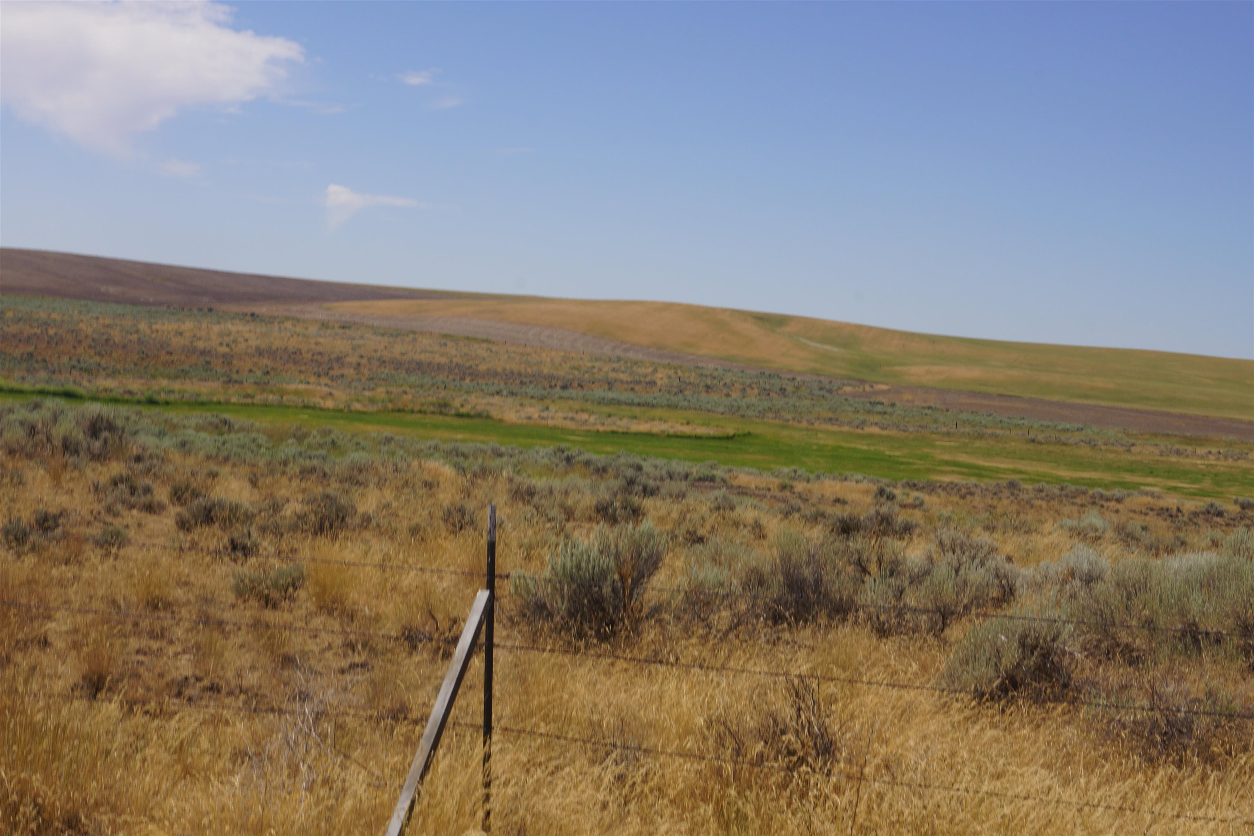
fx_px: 1829
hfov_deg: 37.9
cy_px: 418
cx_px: 627
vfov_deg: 25.8
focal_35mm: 52
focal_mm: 35
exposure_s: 1/125
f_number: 16
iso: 100
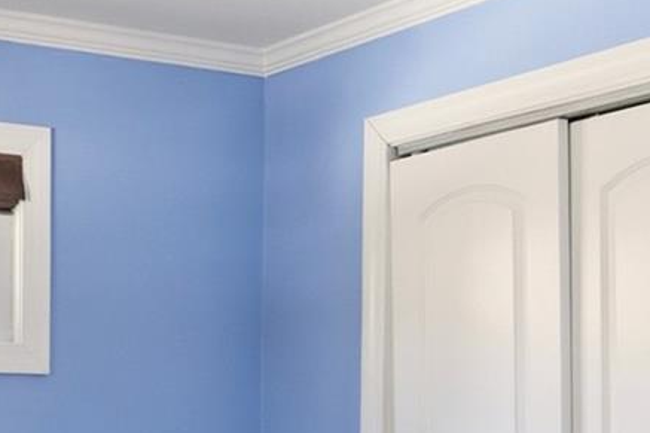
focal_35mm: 75
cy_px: 434
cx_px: 33
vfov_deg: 17.7
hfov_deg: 25.9
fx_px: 1354
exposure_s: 1/15
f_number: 9
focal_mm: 16
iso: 250
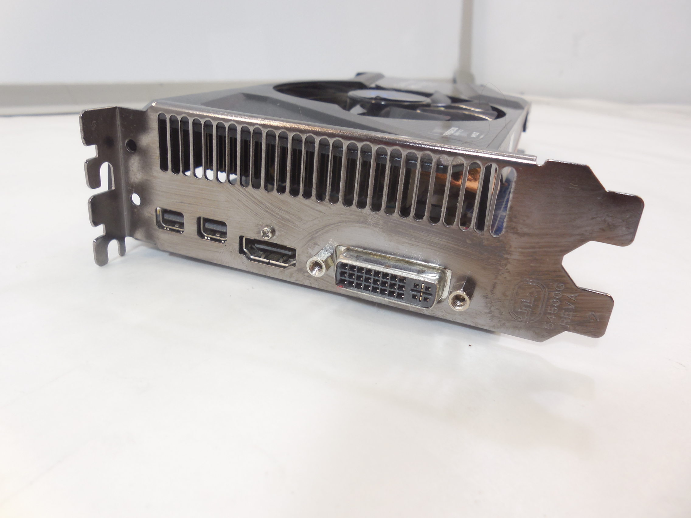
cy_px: 259
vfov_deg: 53.1
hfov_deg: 67.3
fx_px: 519
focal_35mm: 26
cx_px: 346
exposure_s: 1/30
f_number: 3.5
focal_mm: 4.6
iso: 140
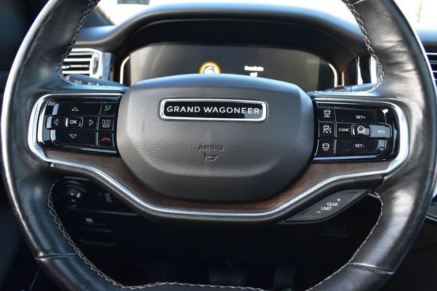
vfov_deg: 47.9
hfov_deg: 67.4
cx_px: 218
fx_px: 328
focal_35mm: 27
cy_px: 146
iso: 1600
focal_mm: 18
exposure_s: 1/15
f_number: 5.6
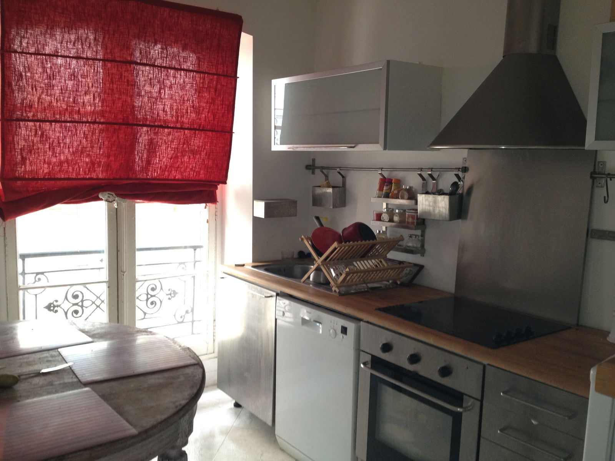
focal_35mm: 35
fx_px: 622
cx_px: 308
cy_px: 230
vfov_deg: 40.7
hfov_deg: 52.6
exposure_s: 1/20
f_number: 2.4
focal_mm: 4.28
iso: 125
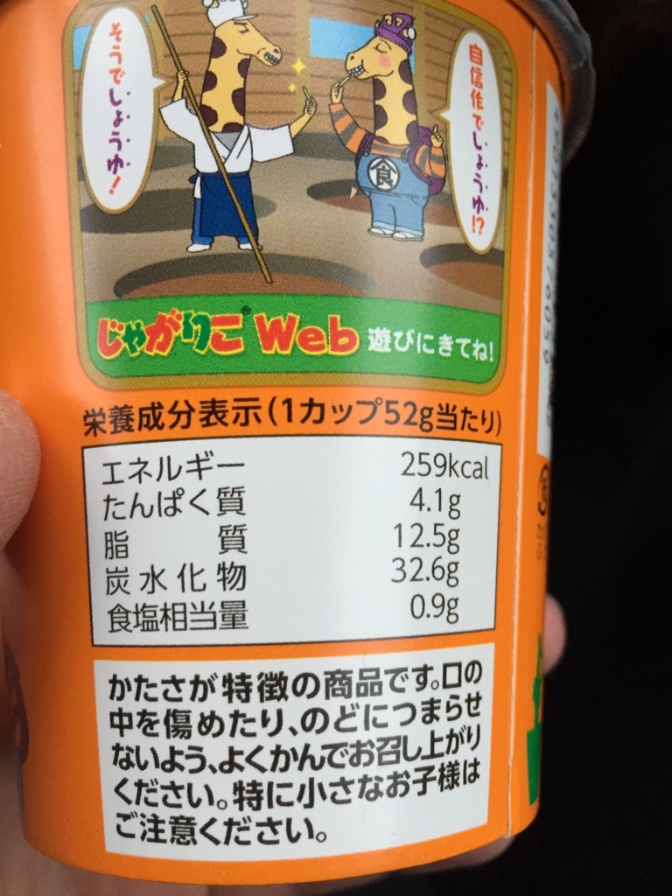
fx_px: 751
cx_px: 336
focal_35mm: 29
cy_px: 448
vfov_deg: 61.7
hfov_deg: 48.2
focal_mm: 4.15
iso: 50
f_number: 2.2
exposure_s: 1/30
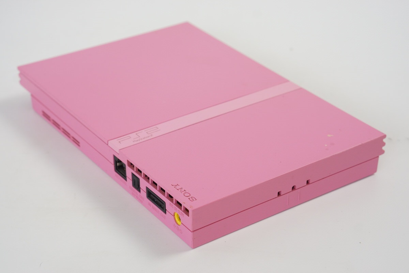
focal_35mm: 75
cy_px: 136
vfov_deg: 18.2
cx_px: 204
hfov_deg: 27.0
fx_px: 852
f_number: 6.3
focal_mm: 50
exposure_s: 1/80
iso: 640
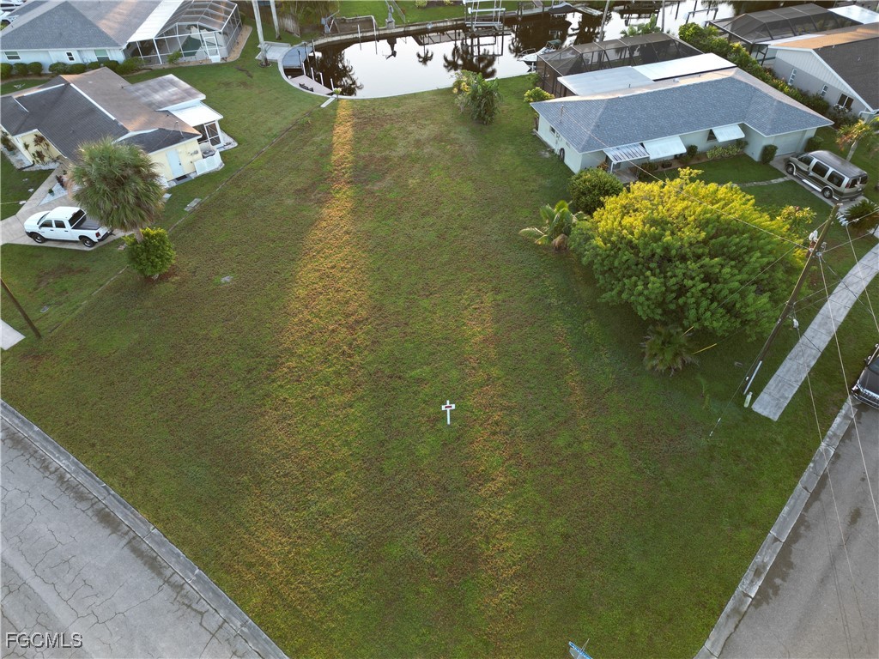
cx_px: 440
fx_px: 609
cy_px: 330
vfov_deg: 56.8
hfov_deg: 71.6
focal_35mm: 24
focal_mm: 6.72
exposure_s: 1/100
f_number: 1.7
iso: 100
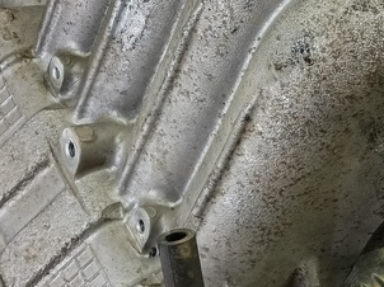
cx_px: 334
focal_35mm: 78
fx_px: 865
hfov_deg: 24.4
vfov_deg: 18.8
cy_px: 102
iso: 135
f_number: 1.6
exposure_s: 1/50
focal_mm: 4.11
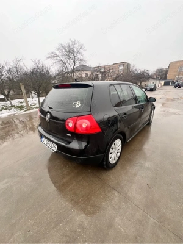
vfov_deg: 106.2
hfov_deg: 89.9
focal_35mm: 13
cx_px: 92
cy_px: 122
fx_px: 92
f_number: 1.8
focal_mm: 1.57
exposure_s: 1/108
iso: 32
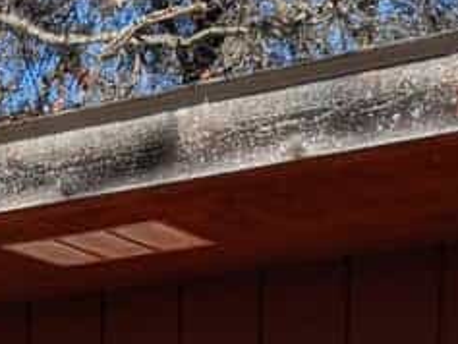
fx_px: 1827
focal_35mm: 138
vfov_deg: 10.0
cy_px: 673
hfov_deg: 14.3
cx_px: 209
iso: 18
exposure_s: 1/1302
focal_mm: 6.9
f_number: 1.68
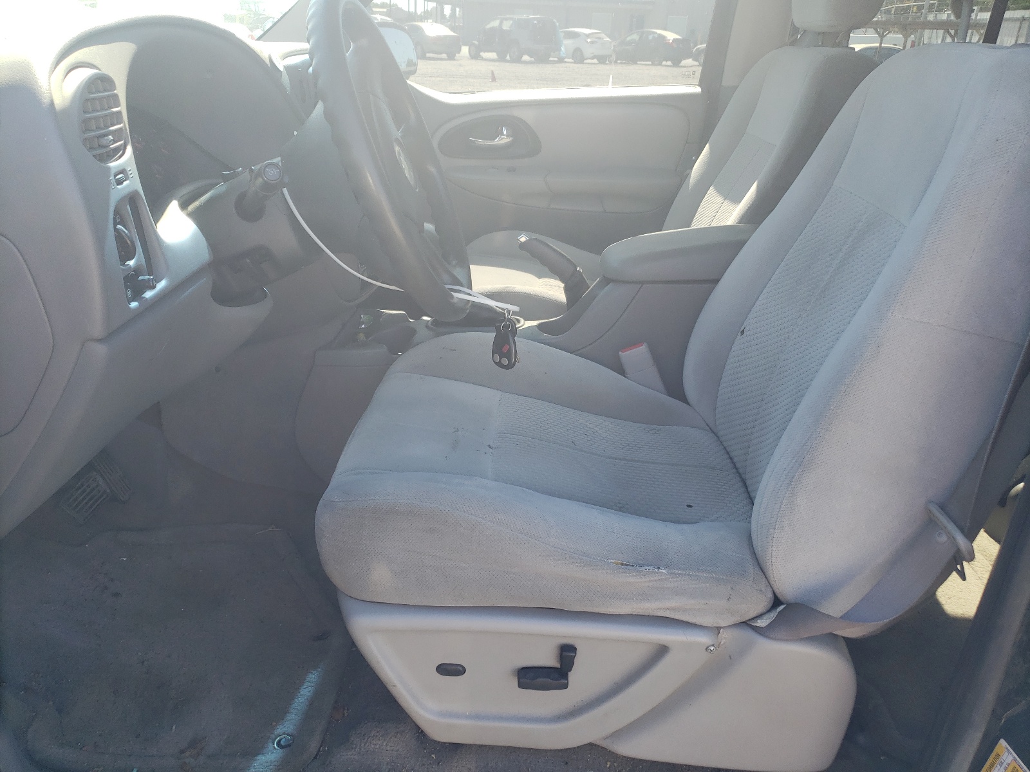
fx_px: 774
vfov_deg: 53.1
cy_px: 386
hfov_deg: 67.3
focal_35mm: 26
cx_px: 515
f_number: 1.5
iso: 50
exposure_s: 1/294
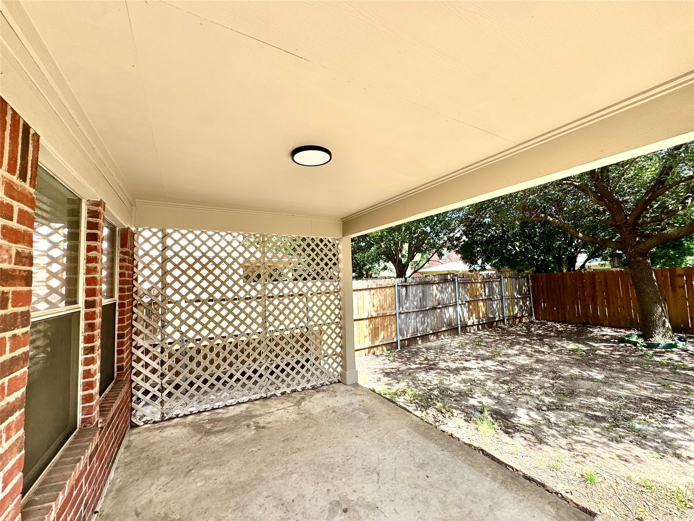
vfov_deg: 85.7
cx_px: 347
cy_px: 260
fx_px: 281
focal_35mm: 14
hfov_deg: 102.1
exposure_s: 1/296
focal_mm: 2.22
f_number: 2.2
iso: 40
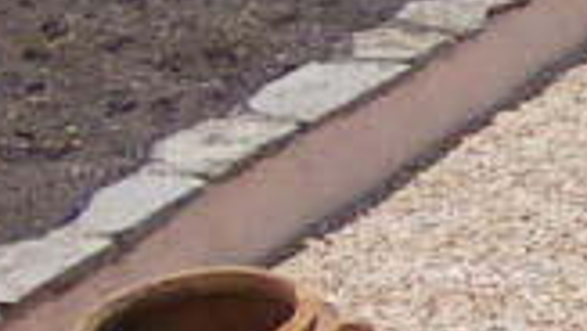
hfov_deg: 13.2
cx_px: 1448
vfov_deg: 10.4
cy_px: 72
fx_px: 1807
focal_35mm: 116
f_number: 2.2
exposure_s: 1/1362
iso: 50
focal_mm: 1.4
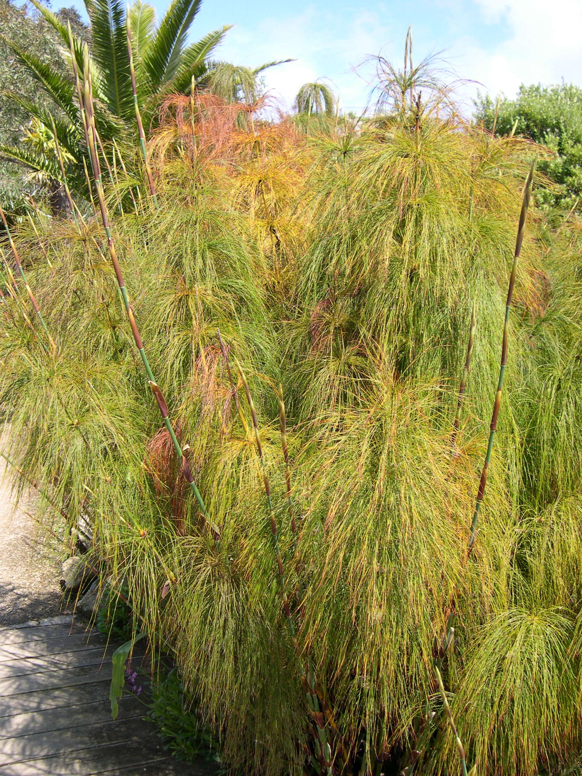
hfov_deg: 37.7
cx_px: 291
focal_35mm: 38
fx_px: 852
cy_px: 388
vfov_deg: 49.0
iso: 100
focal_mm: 8
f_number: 2.8
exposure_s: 1/631
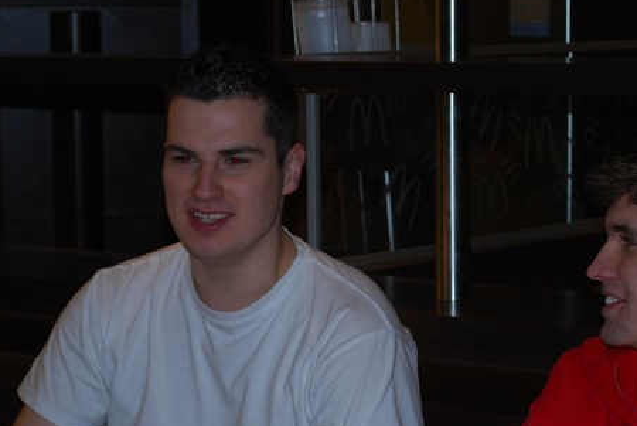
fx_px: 2267
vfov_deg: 10.7
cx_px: 361
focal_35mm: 128
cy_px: 315
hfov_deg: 16.0
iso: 200
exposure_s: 1/60
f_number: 5.6
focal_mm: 48
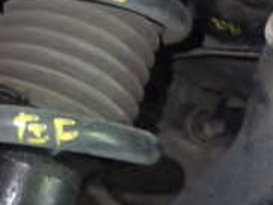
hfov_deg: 23.4
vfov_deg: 16.7
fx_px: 655
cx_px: 78
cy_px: -66
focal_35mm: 83
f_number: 2
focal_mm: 4.5
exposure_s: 1/30
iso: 640
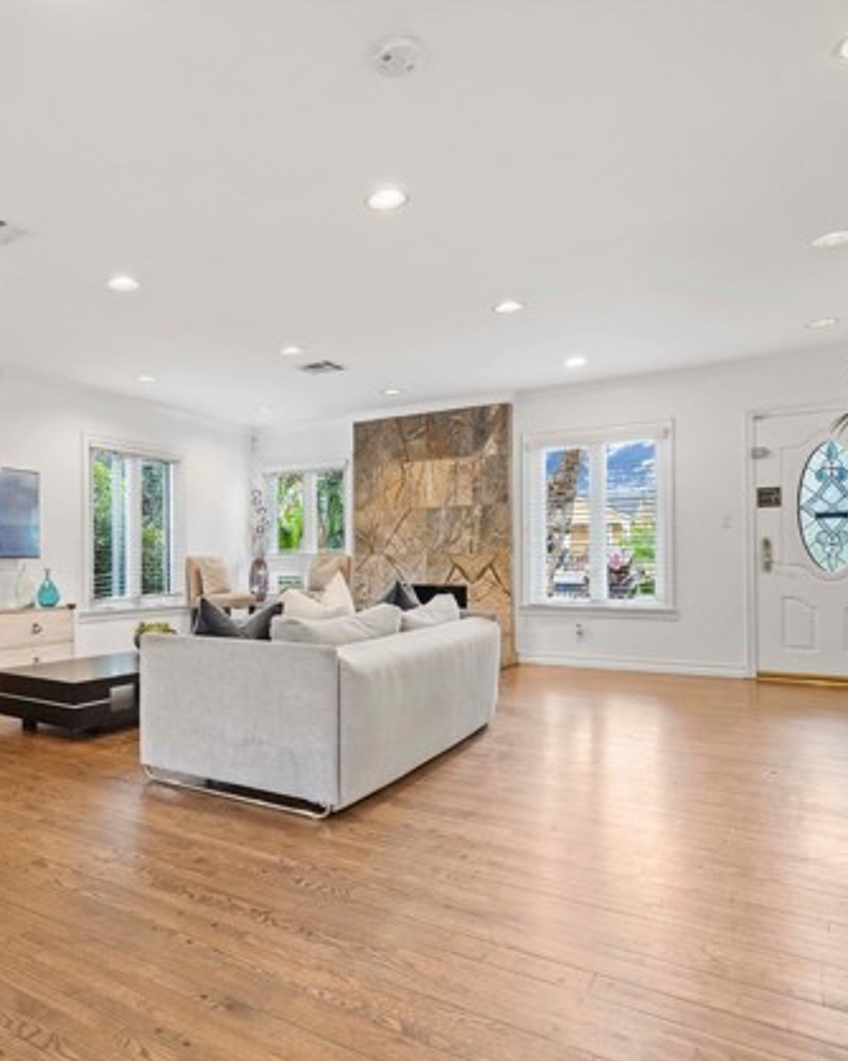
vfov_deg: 72.6
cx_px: 251
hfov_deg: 58.8
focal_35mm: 23
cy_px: 534
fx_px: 722
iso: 8000
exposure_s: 1/30
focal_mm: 16
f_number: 8
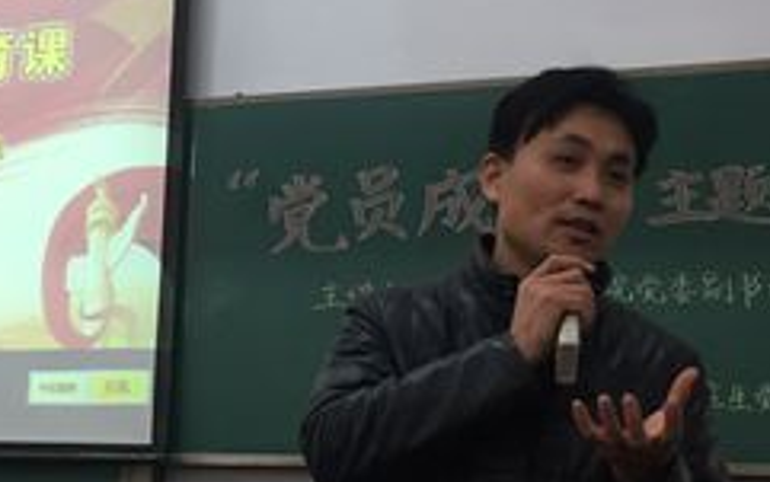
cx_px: 189
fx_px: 1554
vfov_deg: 17.6
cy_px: 318
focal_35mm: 74
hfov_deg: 27.4
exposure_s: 1/33
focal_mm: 4.15
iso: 100
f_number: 2.2
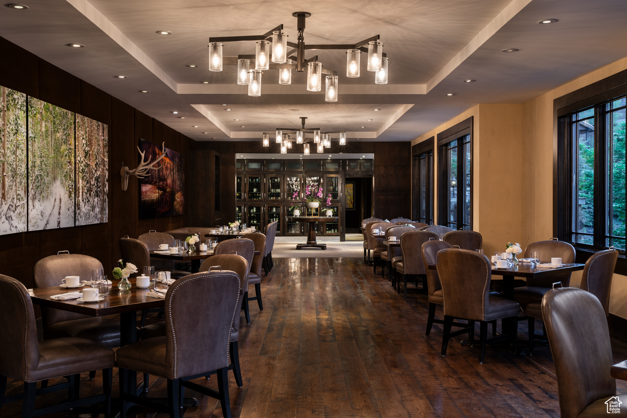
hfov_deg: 50.7
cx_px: 314
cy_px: 209
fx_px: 662
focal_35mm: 38
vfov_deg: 35.0
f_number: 11
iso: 100
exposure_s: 8
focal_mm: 38
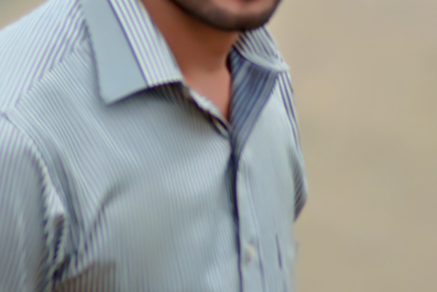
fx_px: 5964
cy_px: -15
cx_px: 261
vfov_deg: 2.8
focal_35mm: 491
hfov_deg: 4.2
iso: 400
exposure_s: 1/1600
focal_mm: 145
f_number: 5
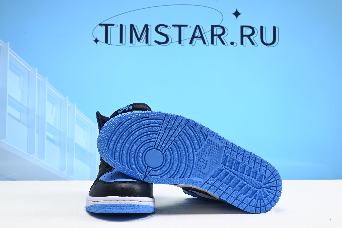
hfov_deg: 47.4
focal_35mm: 41
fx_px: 390
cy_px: 114
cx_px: 171
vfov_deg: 32.7
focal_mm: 41
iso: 100
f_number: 16
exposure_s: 1/2
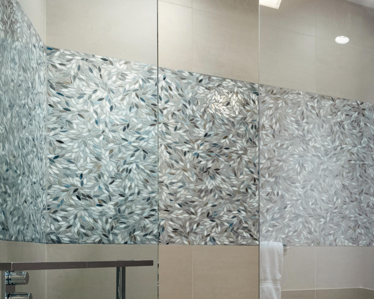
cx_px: 370
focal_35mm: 38
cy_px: 250
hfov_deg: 41.9
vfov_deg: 37.4
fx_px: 421
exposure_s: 1/8
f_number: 7.1
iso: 800
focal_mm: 17
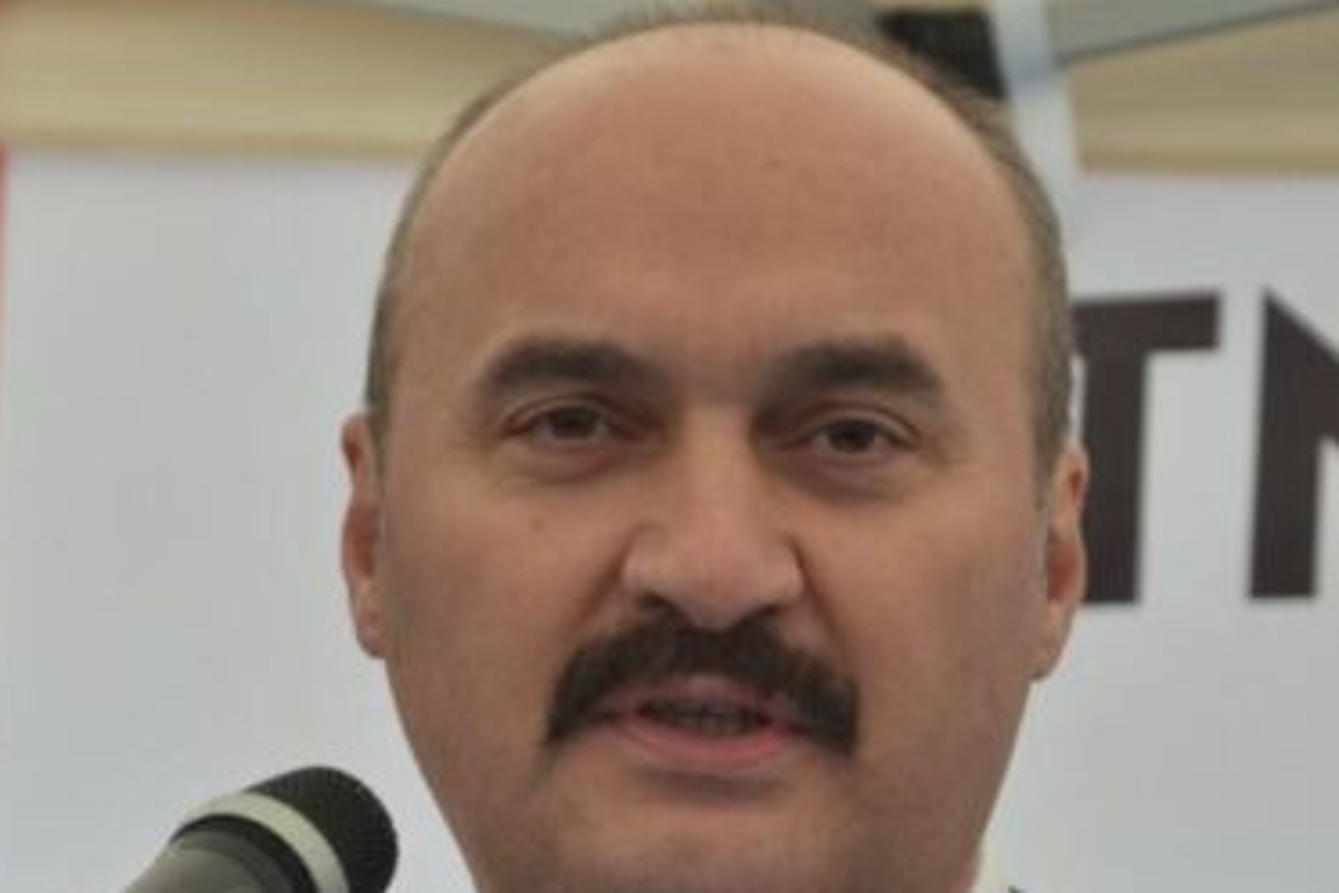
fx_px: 10376
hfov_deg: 7.4
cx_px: 529
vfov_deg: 4.9
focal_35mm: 279
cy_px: 655
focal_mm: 90
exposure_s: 1/250
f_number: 5.6
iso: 400
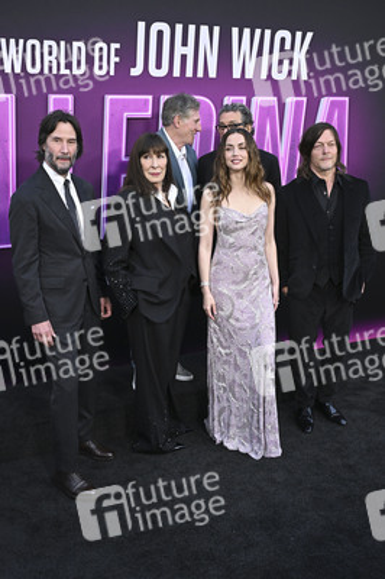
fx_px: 506
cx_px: 192
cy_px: 290
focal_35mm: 32
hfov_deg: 41.6
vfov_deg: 59.5
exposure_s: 1/320
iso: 1600
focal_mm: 31.5
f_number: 5
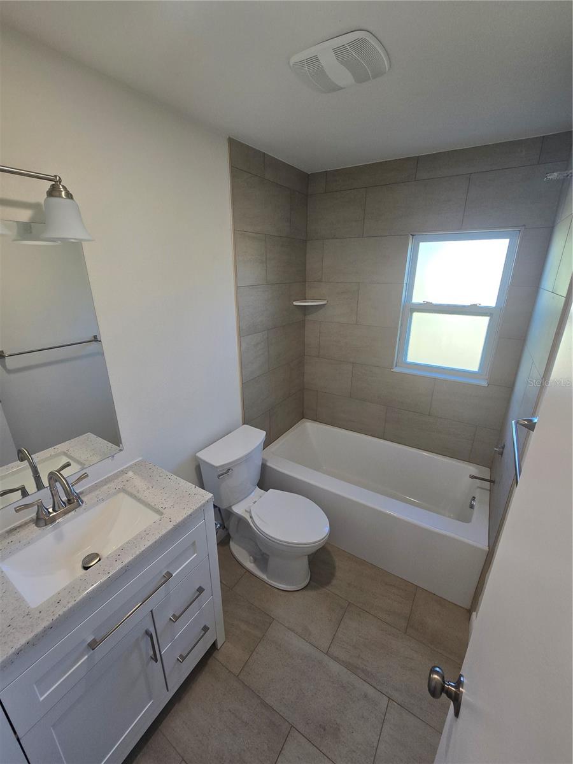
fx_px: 287
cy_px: 382
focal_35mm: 13
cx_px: 286
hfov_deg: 89.9
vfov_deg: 106.2
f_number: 2.2
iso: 64
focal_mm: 2.2
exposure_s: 1/60
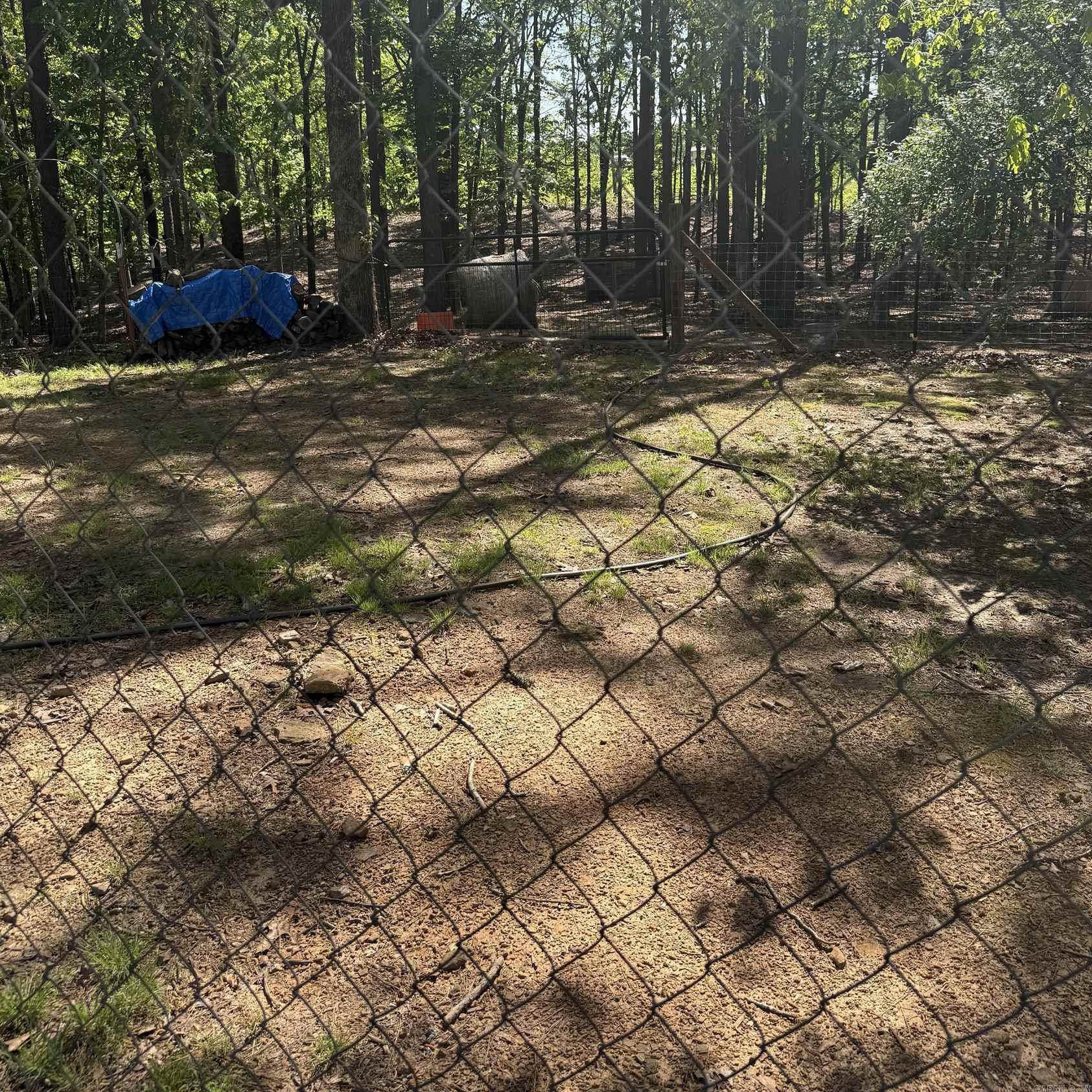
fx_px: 1035
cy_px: 351
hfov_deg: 55.6
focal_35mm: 29
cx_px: 539
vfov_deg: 54.3
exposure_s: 1/1271
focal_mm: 6.76
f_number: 1.78
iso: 80
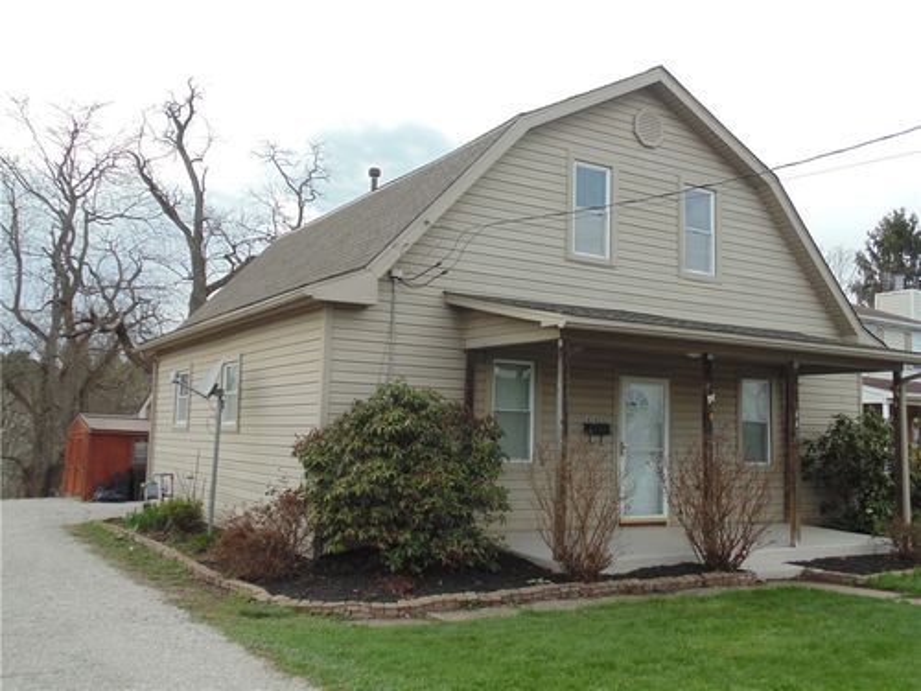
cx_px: 460
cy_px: 346
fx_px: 905
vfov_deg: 41.8
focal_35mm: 34
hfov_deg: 54.0
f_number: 3.4
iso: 80
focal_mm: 6.2
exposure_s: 1/125
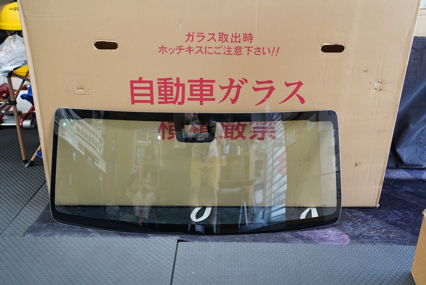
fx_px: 414
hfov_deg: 54.4
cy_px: 142
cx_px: 213
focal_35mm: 35
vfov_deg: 37.9
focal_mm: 35
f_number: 2
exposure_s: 1/500
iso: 800
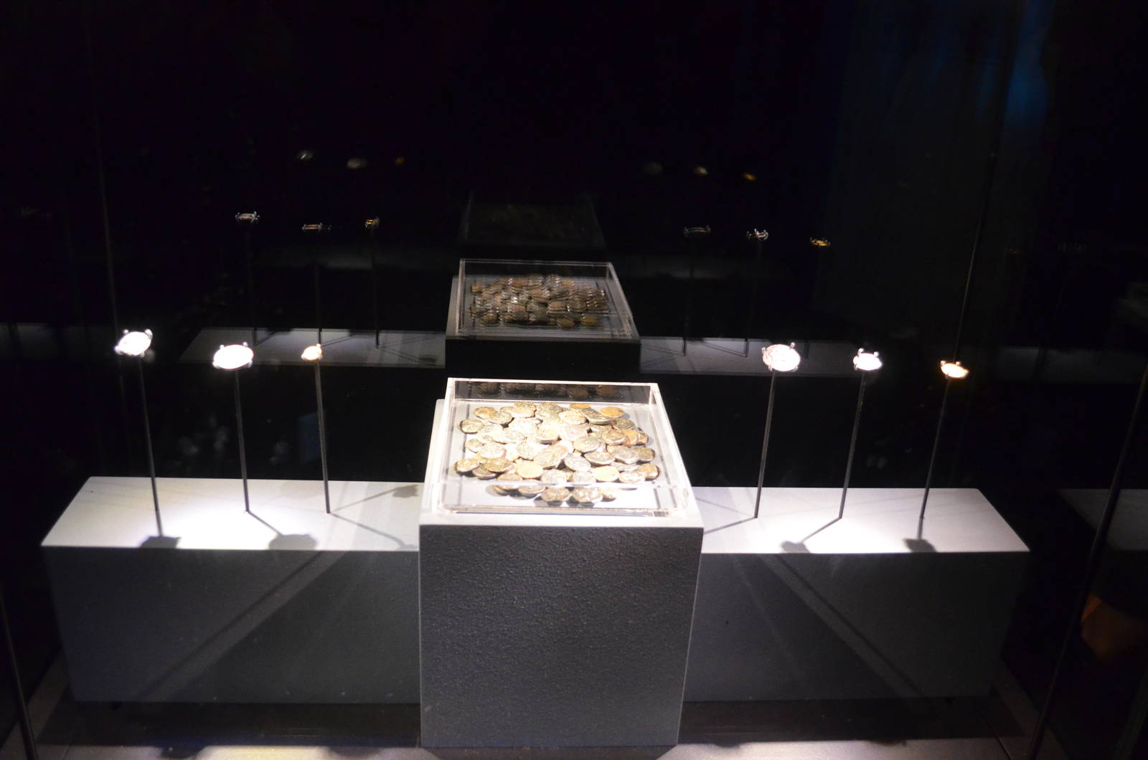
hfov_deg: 62.0
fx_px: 955
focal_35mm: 30
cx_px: 574
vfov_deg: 43.4
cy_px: 380
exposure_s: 1/30
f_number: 3.8
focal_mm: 20
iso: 2800
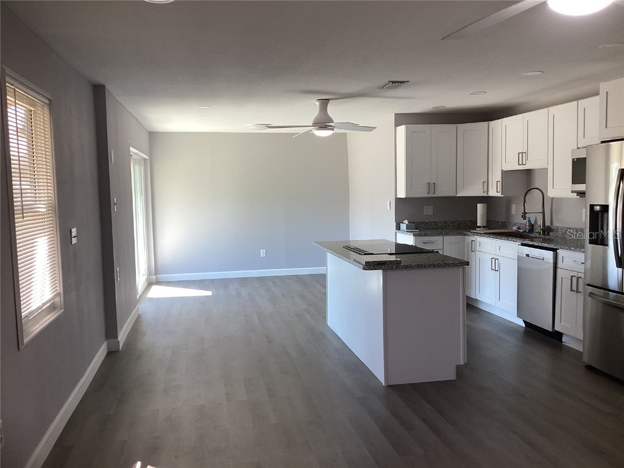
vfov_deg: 45.4
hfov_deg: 58.4
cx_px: 312
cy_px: 234
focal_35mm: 31
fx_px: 559
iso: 80
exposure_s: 1/120
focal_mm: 3.3
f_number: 2.4
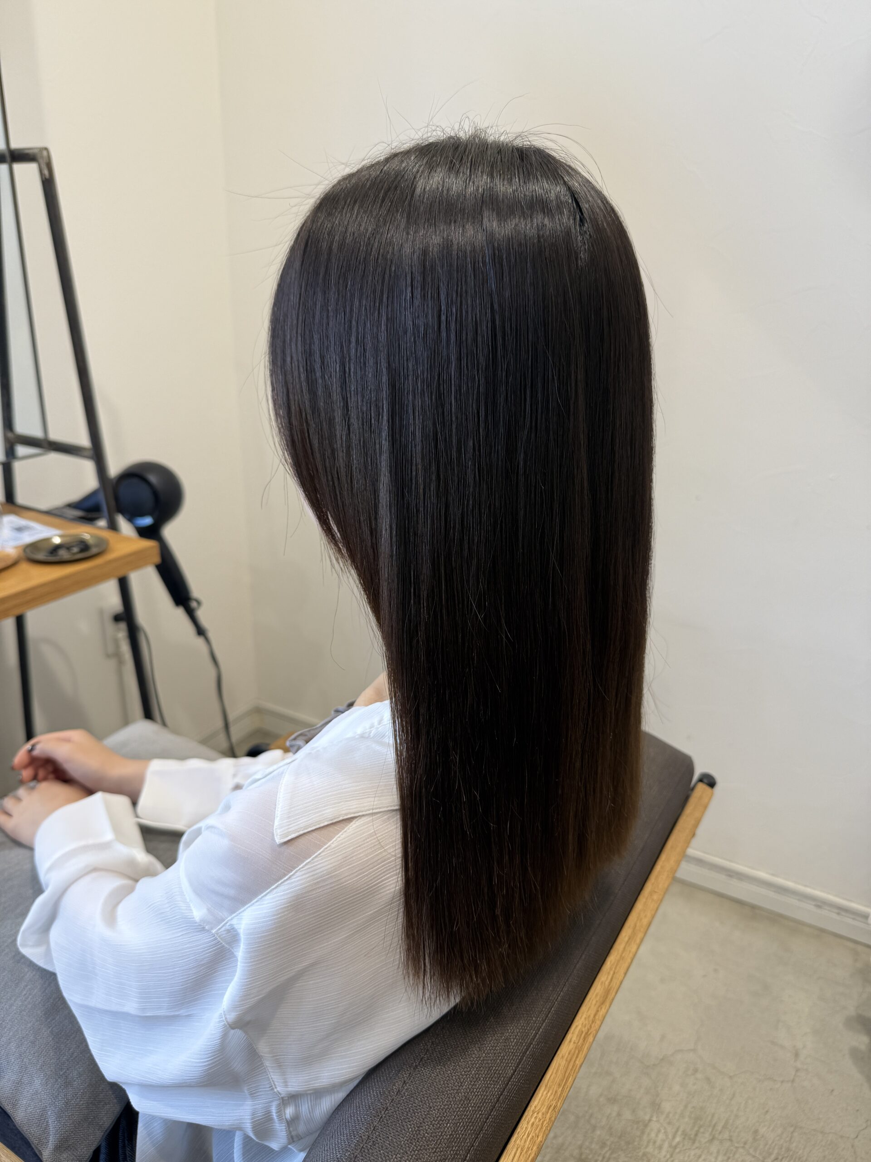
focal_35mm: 24
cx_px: 436
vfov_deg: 71.6
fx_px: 805
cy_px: 581
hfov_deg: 56.8
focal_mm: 6.76
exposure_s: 1/109
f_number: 1.78
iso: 64
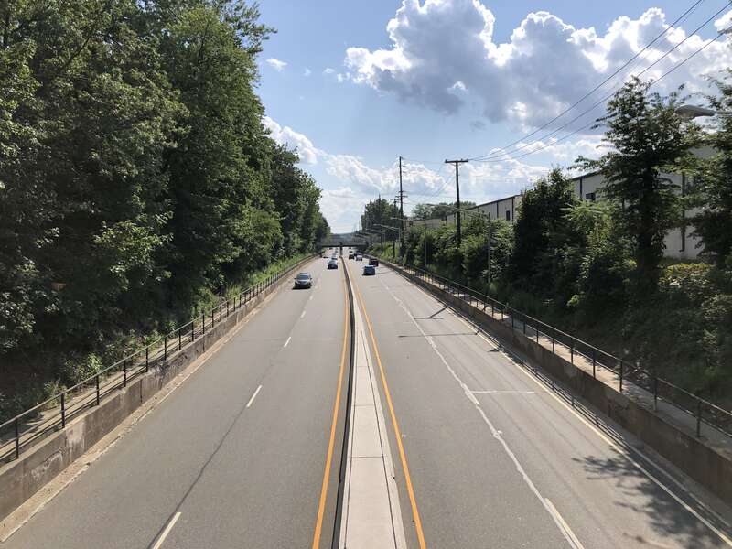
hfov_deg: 63.4
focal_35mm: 28
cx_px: 366
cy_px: 274
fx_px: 592
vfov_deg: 49.7
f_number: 1.8
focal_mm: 4
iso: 25
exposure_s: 1/3472
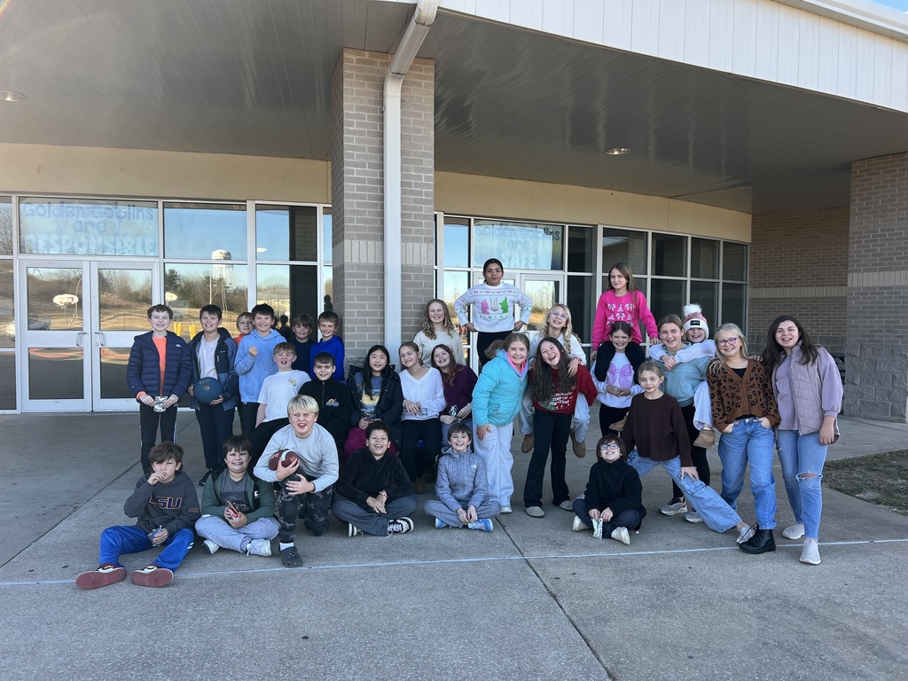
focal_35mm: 26
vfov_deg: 53.1
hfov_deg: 67.3
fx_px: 682
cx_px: 454
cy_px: 340
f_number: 1.5
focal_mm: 5.7
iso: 50
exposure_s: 1/539
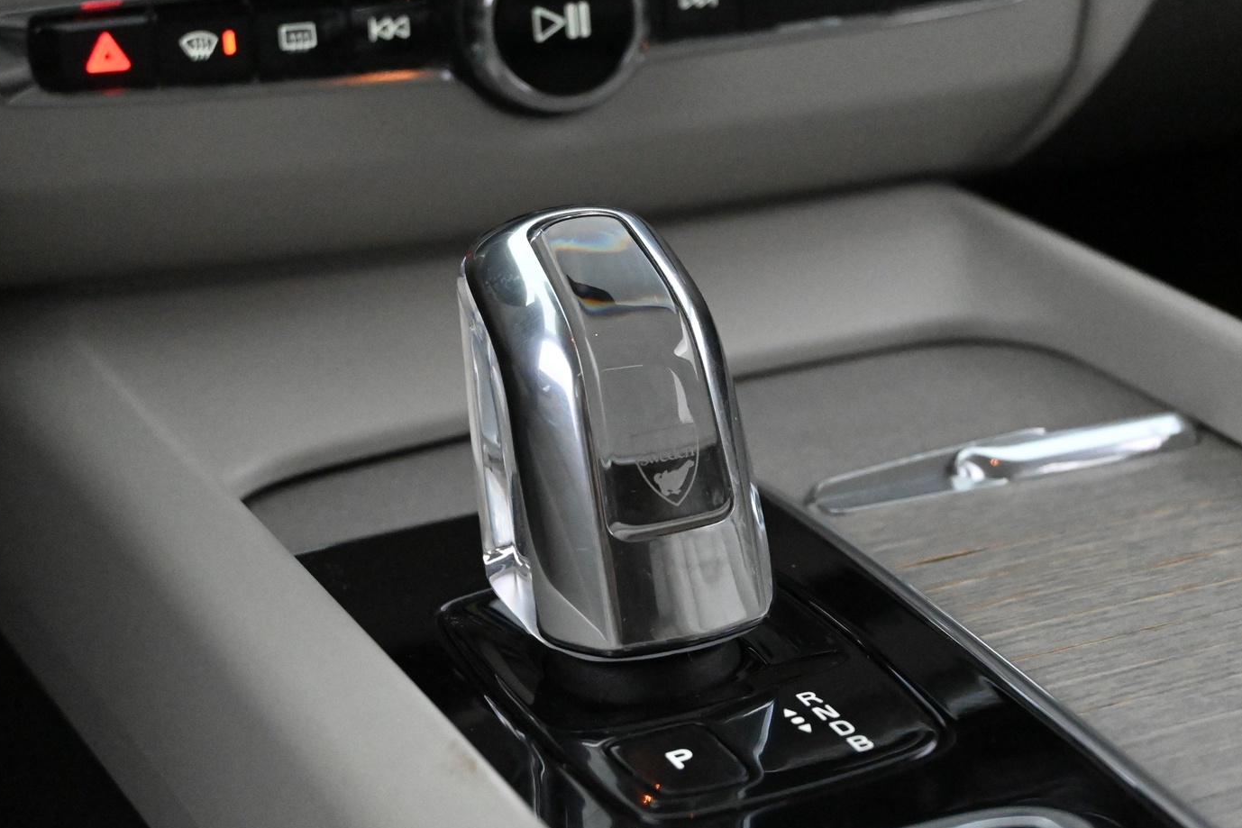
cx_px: 659
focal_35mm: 67
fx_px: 2312
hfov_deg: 30.1
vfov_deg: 20.3
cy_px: 478
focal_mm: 38
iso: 11400
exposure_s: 1/60
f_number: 5.6
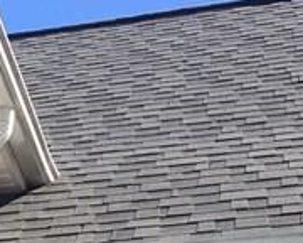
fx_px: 1444
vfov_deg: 8.8
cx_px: -355
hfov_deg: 10.7
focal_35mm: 161
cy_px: 564
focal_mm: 4.15
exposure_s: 1/746
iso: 32
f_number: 2.2
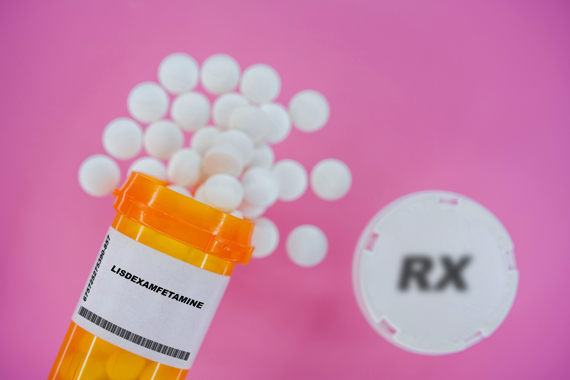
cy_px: 190
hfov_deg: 22.6
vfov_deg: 15.2
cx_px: 285
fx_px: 1425
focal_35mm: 90
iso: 100
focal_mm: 90
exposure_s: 1/40
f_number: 4.5
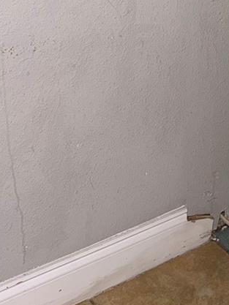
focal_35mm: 69
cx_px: 288
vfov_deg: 27.6
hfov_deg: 19.8
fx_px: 608
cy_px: 59
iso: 80
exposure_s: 1/8
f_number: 1.78
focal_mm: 6.76
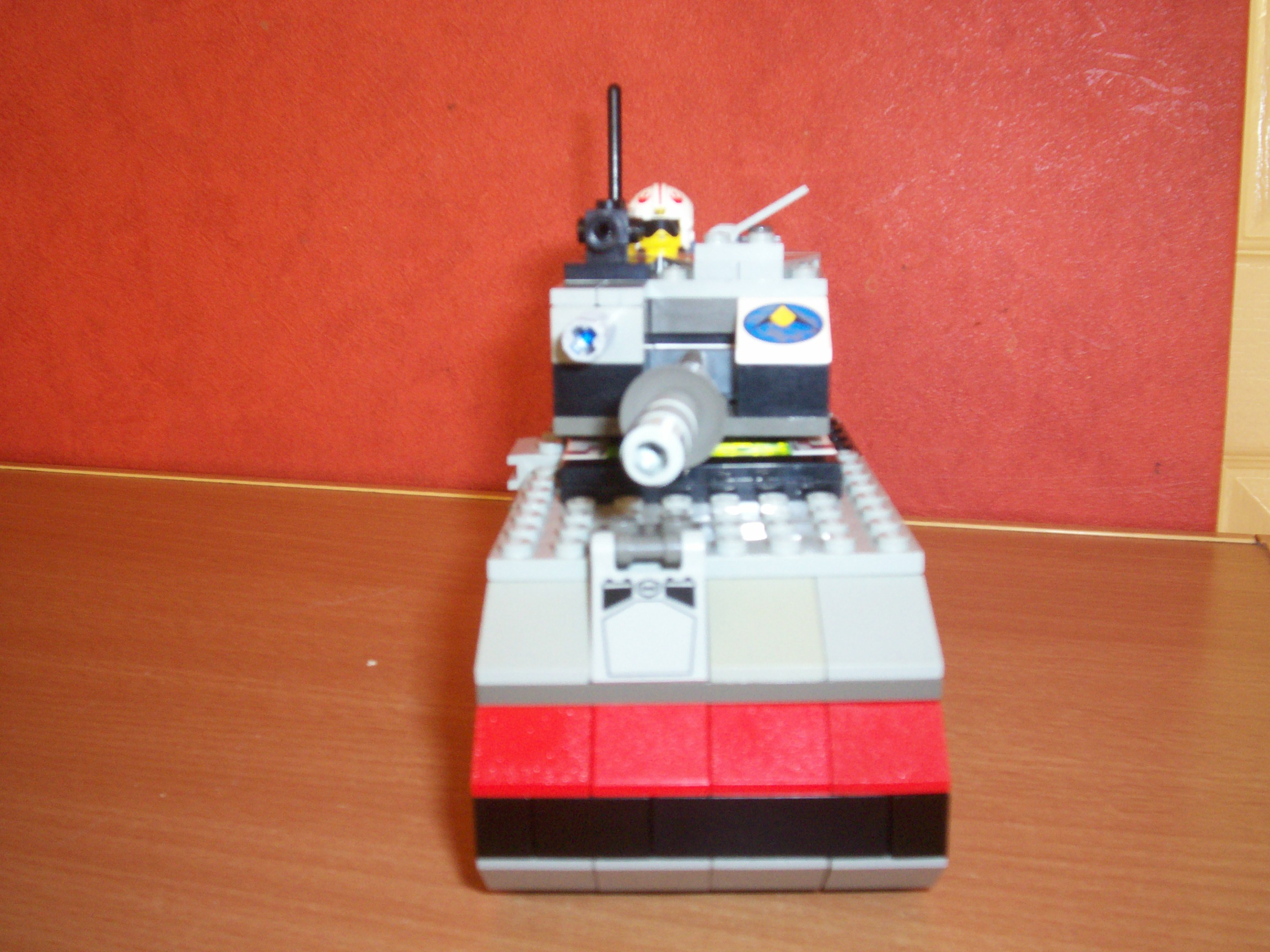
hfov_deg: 51.4
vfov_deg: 39.7
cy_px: 476
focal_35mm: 36
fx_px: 1321
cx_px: 635
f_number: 4.5
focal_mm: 5.9
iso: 140
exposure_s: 1/64
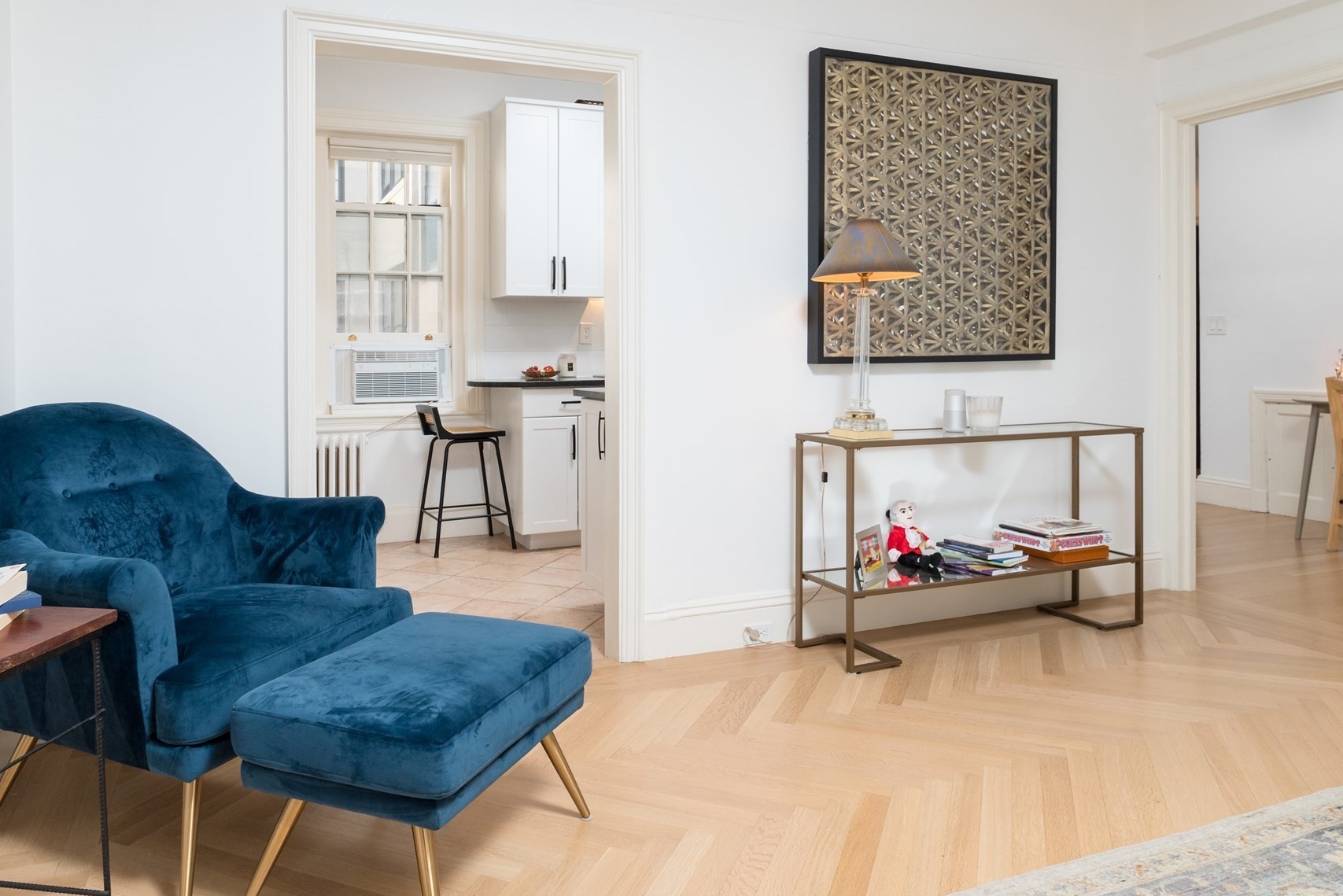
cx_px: 611
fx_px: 896
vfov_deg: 52.9
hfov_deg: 73.6
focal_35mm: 24
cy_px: 367
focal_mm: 20
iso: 800
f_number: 7.1
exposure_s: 1/80
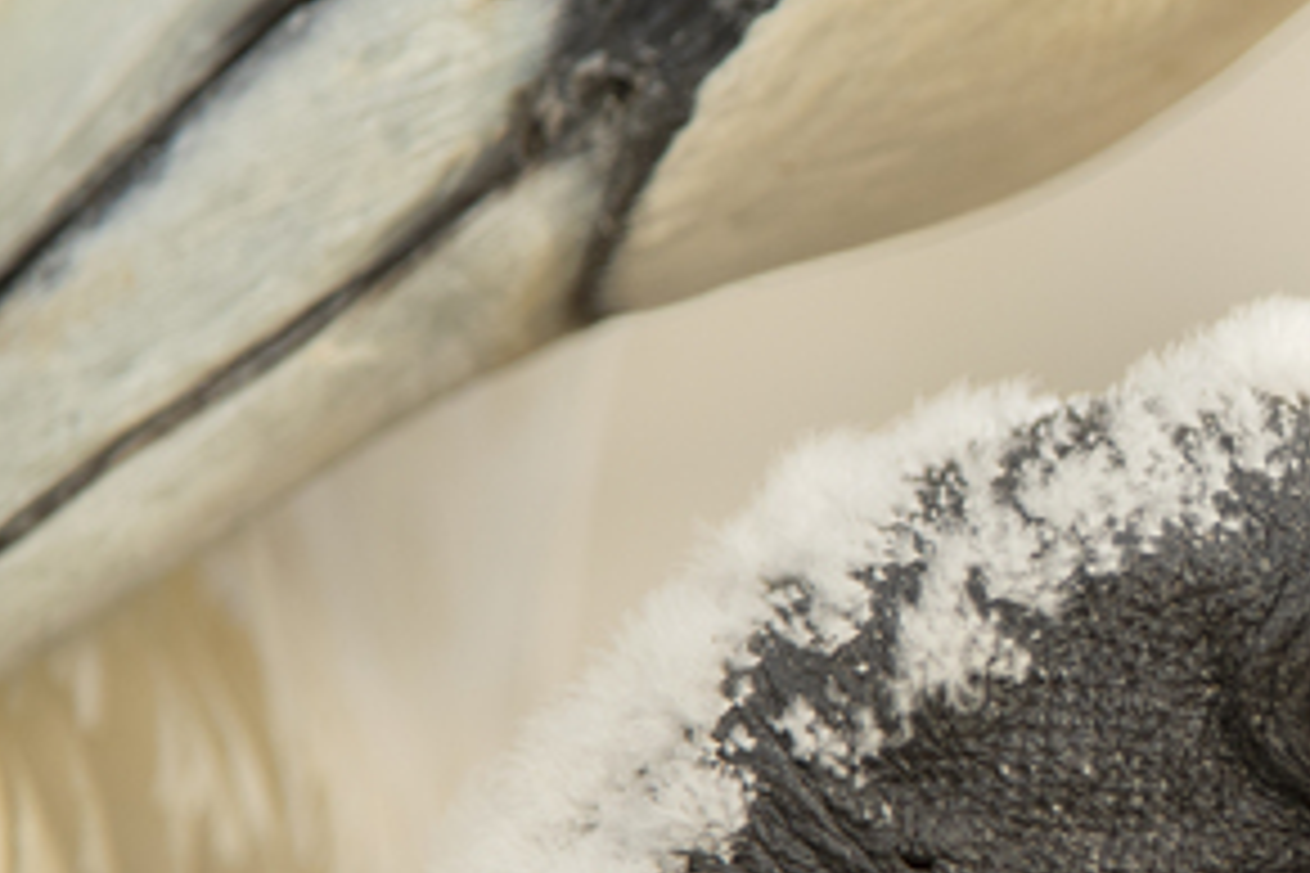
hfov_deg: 1.9
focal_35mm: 1100
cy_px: 567
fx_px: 40025
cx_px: 1450
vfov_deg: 1.3
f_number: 4
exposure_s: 1/1000
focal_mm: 400
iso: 400
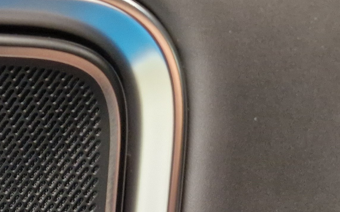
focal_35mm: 85
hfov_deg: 19.9
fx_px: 788
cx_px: -213
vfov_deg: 14.8
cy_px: 268
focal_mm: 5.4
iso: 800
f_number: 1.8
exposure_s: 1/100
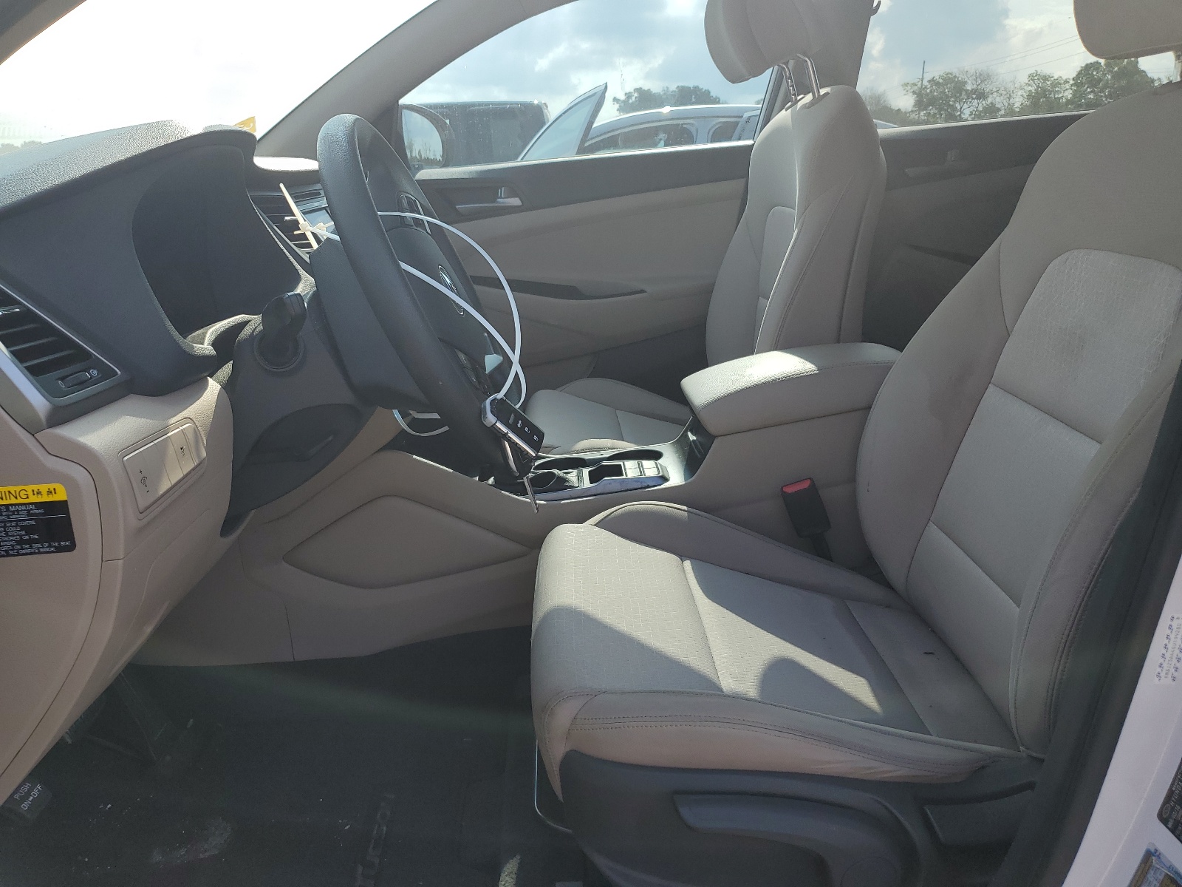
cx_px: 591
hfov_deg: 67.3
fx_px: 888
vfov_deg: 53.1
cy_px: 444
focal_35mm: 26
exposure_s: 1/1429
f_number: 1.5
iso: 50
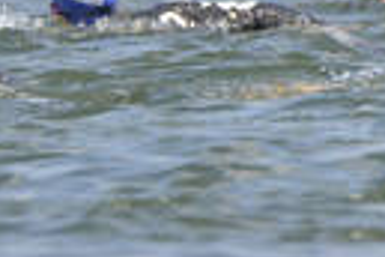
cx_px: 301
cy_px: -339
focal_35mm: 2283
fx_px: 24414
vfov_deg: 0.6
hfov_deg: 0.9
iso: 800
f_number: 6.3
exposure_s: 1/4000
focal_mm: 460
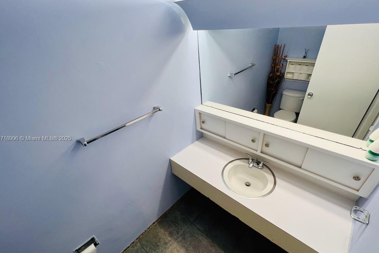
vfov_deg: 77.1
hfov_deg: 100.3
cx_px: 200
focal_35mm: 15
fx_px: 158
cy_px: 139
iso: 80
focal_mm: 1.57
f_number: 1.8
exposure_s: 1/120
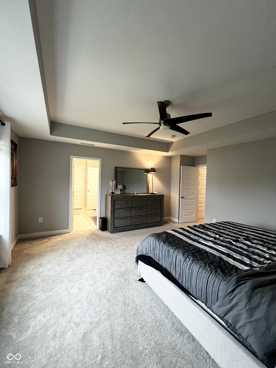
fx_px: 138
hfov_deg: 89.9
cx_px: 138
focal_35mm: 13
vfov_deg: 106.2
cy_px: 184
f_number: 1.8
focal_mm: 1.57
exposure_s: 1/60
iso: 400
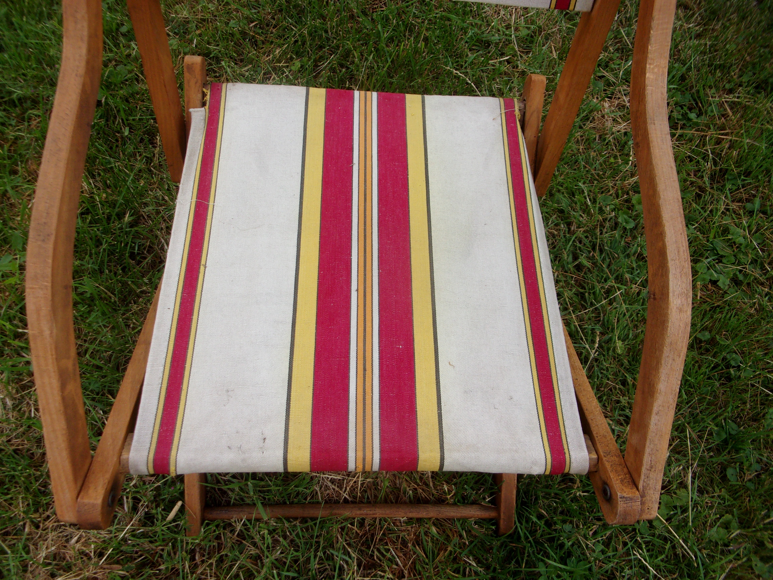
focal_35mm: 28
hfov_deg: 63.4
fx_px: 625
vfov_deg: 49.7
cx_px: 386
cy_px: 290
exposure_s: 1/240
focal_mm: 5.1
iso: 80
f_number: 3.9
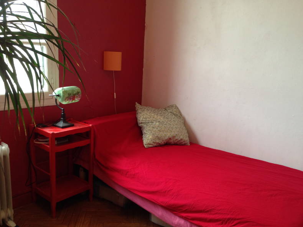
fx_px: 289
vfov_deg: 42.9
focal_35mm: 33
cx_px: 152
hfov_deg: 55.4
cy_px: 114
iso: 80
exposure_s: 1/20
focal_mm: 4.12
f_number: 2.4
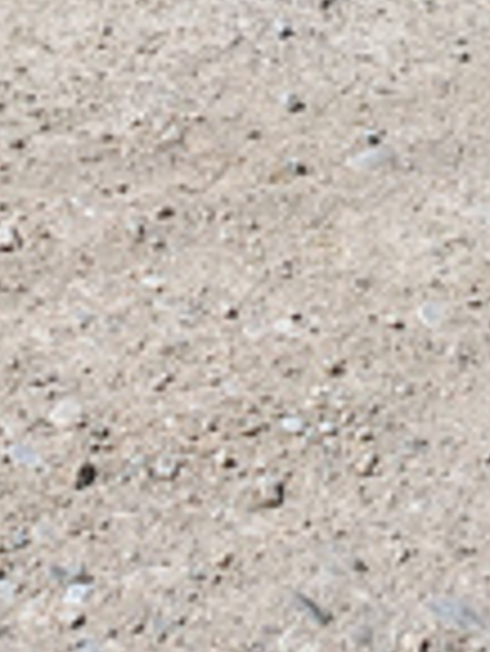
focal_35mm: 132
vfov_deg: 11.8
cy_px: -958
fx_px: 2488
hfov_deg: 11.2
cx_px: 16
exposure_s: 1/2732
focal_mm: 5.43
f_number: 1.89
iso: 53
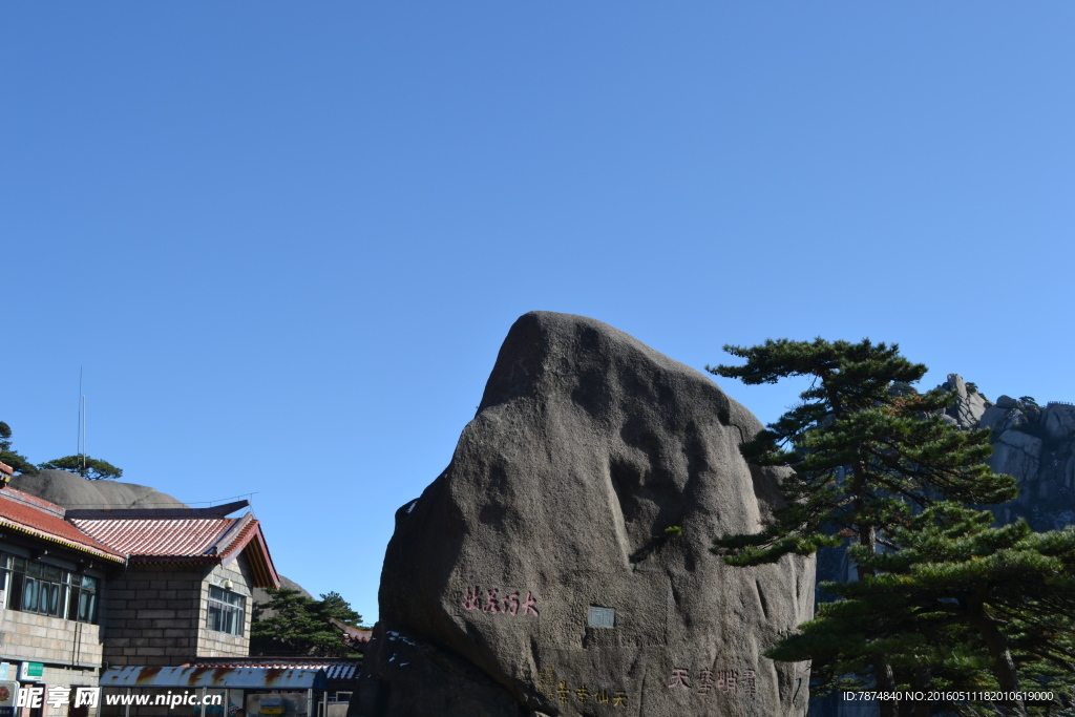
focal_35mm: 39
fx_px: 1165
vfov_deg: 34.2
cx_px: 538
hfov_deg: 49.5
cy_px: 358
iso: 100
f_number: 7.1
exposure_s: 1/200
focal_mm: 26
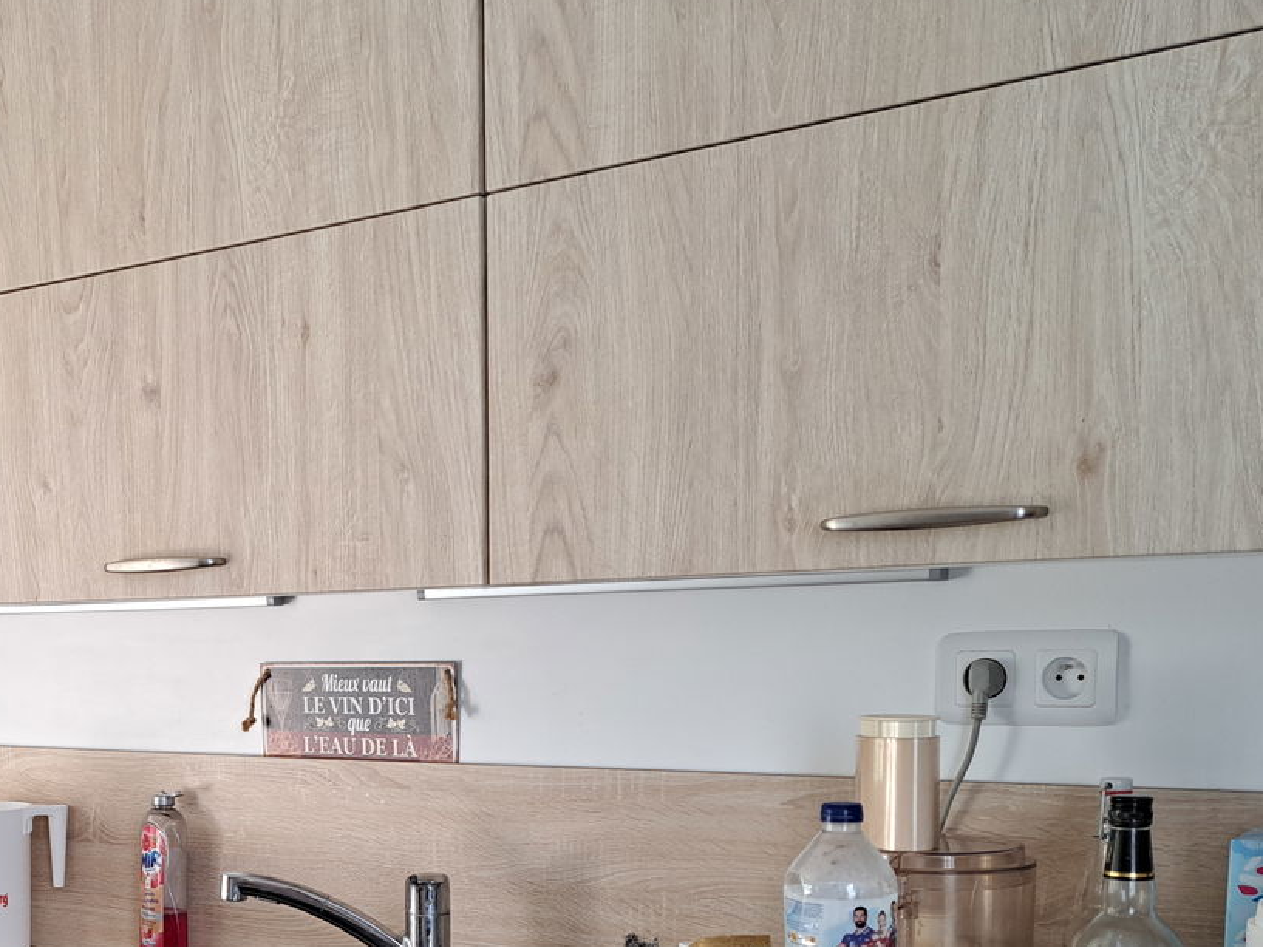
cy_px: 843
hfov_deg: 38.3
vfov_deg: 29.7
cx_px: 181
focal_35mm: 47
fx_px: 1715
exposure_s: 1/50
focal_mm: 5.23
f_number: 1.8
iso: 100
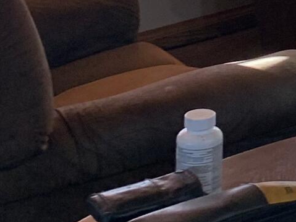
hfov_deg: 10.5
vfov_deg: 8.4
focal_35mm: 163
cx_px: 708
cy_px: -294
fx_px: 1393
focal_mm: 4.25
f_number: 1.8
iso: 50
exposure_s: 1/60
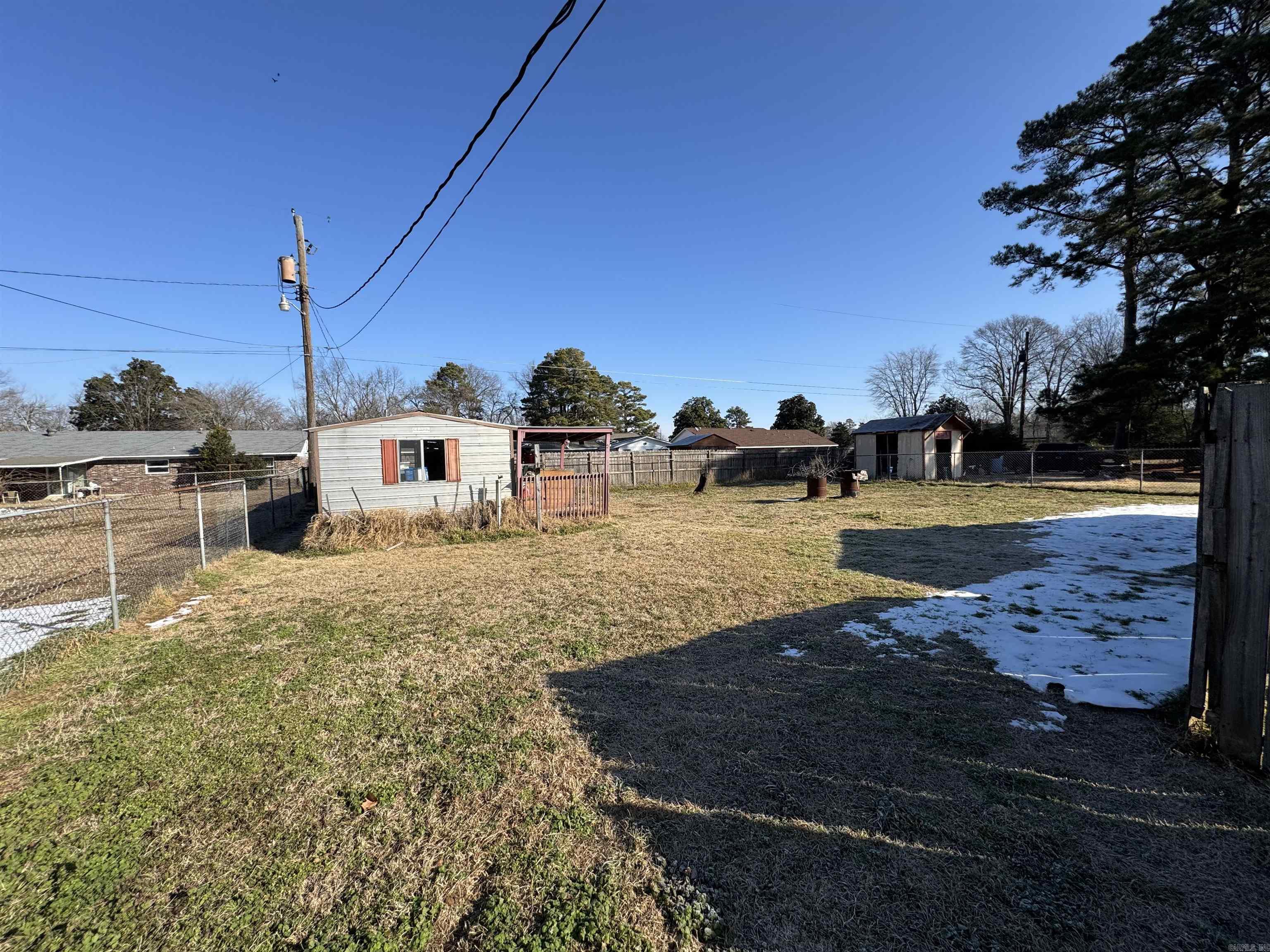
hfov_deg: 102.1
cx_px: 635
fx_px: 514
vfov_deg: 85.7
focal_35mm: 14
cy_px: 476
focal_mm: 2.22
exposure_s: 1/1789
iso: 50
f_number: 2.2
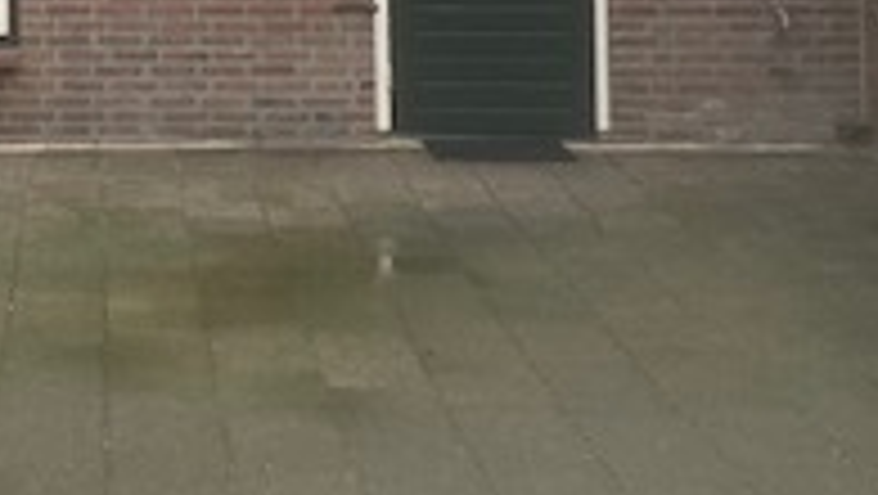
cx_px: -41
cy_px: -292
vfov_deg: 11.5
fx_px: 2330
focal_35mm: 100
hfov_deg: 20.5
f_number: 1.8
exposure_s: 1/121
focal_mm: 3.99
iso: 32
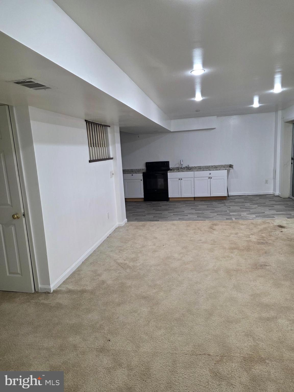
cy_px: 196
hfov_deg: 58.9
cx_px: 147
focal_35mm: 23
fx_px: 260
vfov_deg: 73.9
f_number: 1.7
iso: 200
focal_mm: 6.25
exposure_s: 1/120
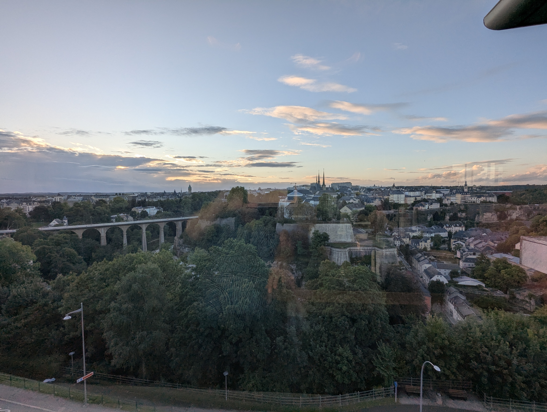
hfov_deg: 94.4
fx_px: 253
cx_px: 274
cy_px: 206
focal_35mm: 16
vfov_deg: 78.2
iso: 40
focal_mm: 2.35
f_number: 2.2
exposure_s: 1/285
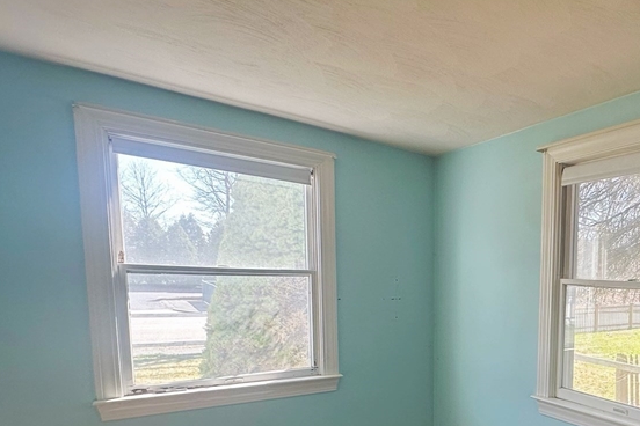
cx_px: 546
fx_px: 480
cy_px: 335
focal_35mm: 27
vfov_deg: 45.7
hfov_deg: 59.8
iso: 64
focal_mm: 2.22
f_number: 2.2
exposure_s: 1/120
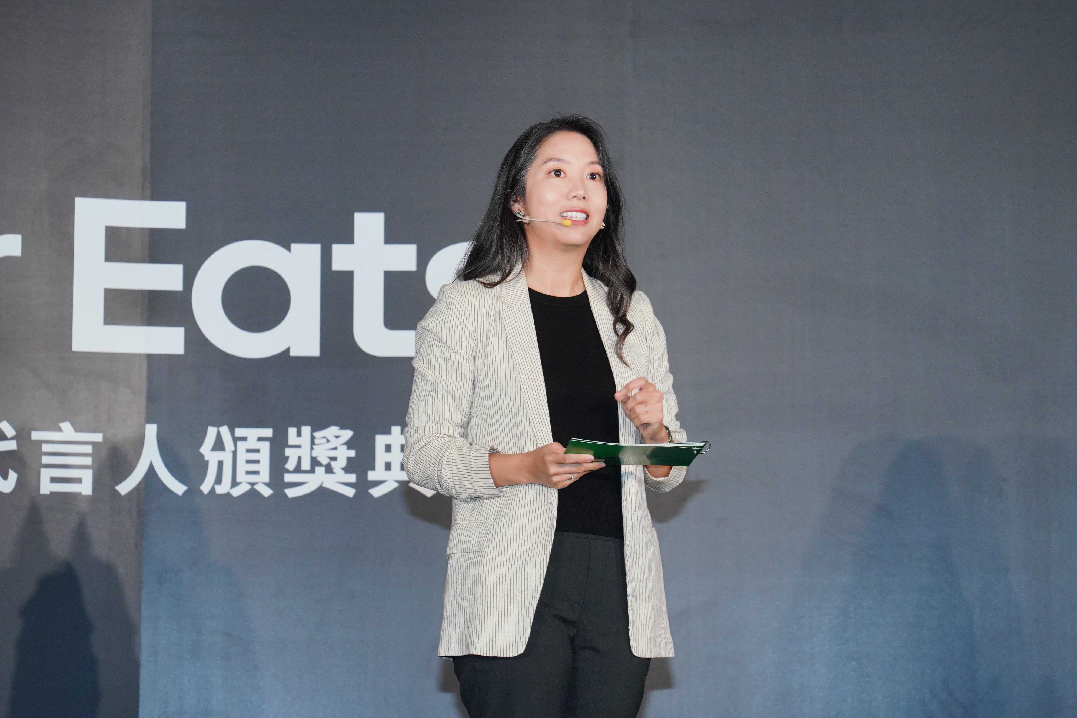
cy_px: 359
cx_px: 538
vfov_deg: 13.0
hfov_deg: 19.5
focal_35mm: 105
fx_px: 3141
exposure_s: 1/160
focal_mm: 70
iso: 1600
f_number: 5.6
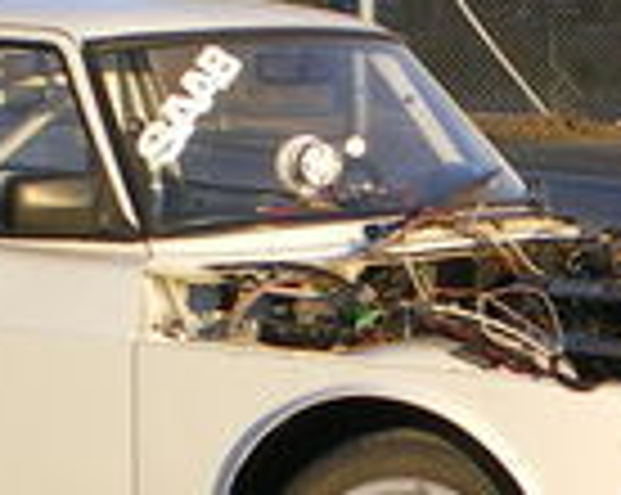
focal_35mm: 172
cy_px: 531
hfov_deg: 11.0
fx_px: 3157
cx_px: 760
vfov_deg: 8.9
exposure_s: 1/125
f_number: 4.6
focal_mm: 6.3
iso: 64
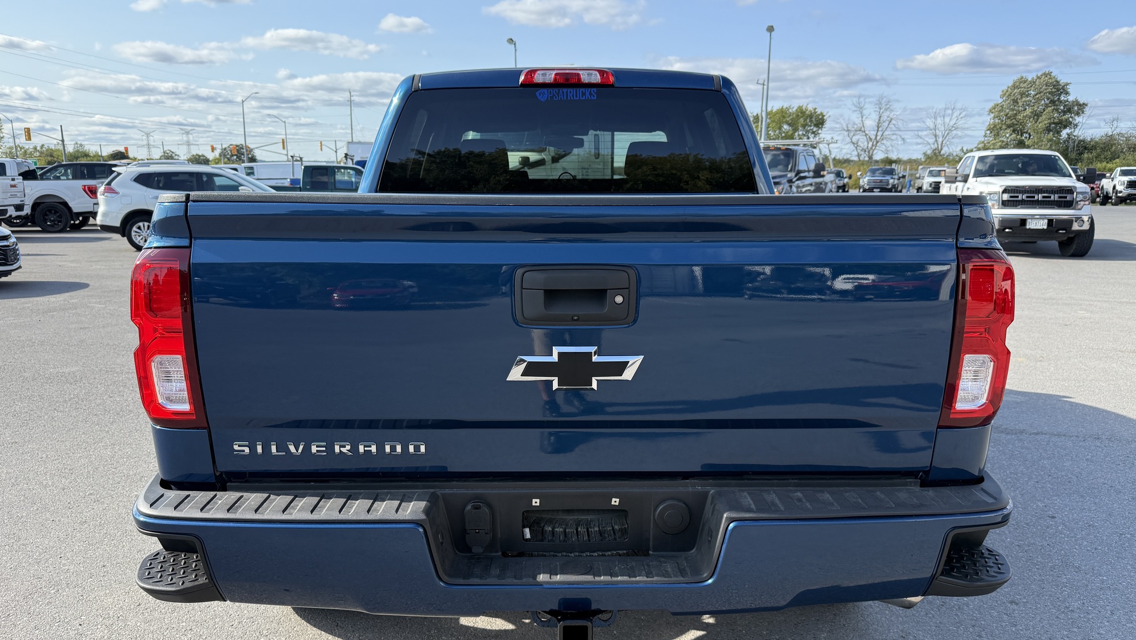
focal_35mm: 27
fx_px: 813
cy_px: 358
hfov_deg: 69.9
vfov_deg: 42.8
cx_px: 568
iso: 100
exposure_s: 1/2525
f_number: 1.78
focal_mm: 6.76
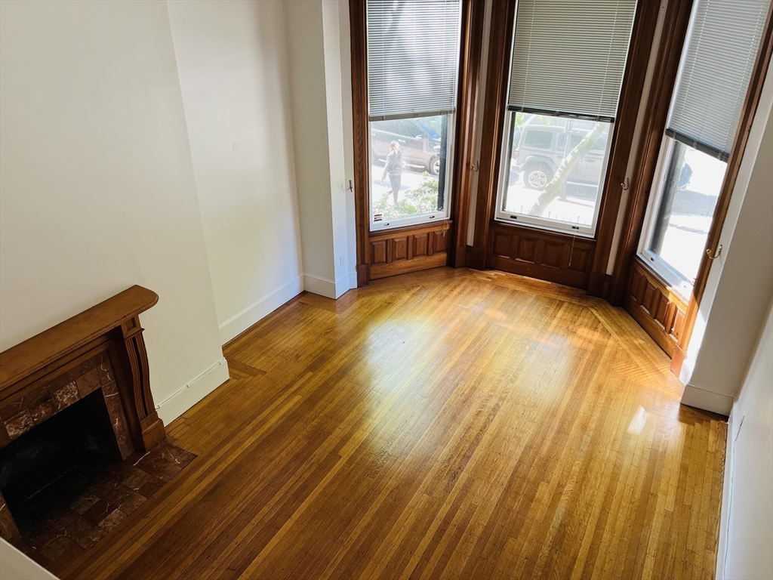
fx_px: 581
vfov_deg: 53.1
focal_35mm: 26
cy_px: 290
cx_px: 386
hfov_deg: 67.3
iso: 80
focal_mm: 5.7
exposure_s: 1/120
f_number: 1.5
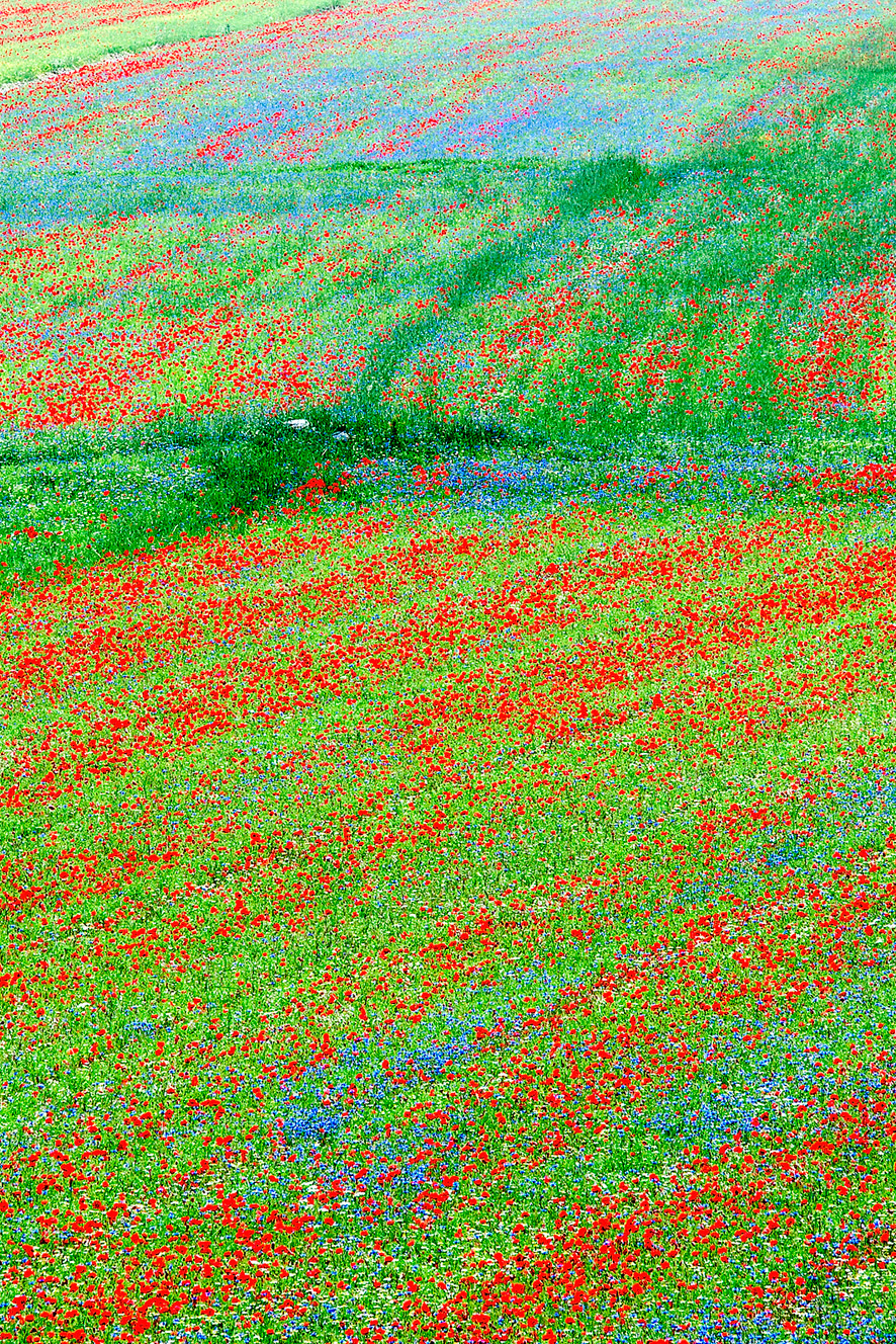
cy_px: 674
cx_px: 340
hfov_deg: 3.3
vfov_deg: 4.9
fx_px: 15587
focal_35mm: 418
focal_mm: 185
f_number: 13
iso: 200
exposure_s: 1/80
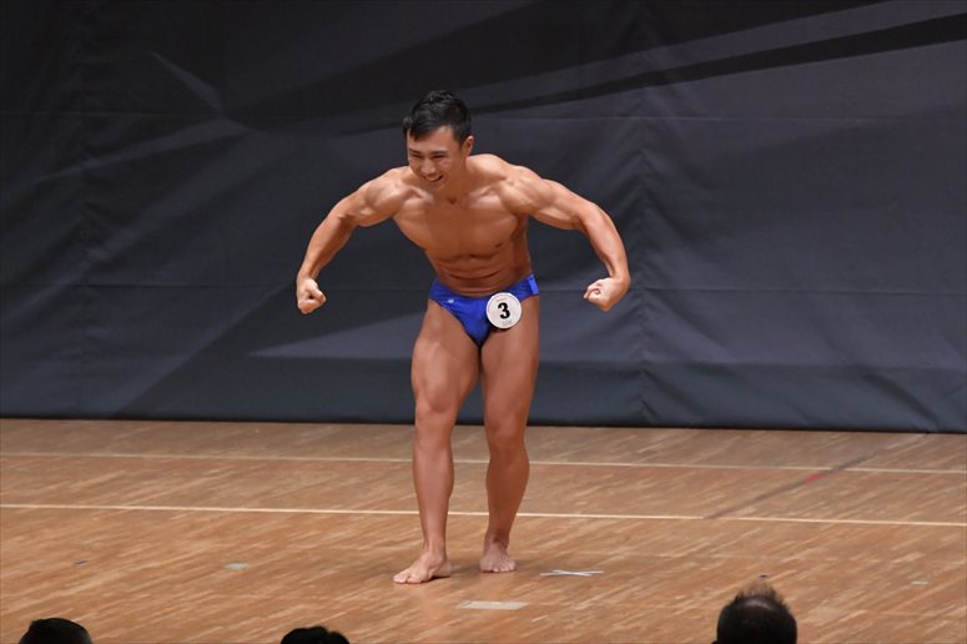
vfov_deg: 4.4
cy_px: 322
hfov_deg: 6.5
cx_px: 484
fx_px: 8457
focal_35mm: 315
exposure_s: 1/400
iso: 6400
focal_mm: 210
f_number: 5.6
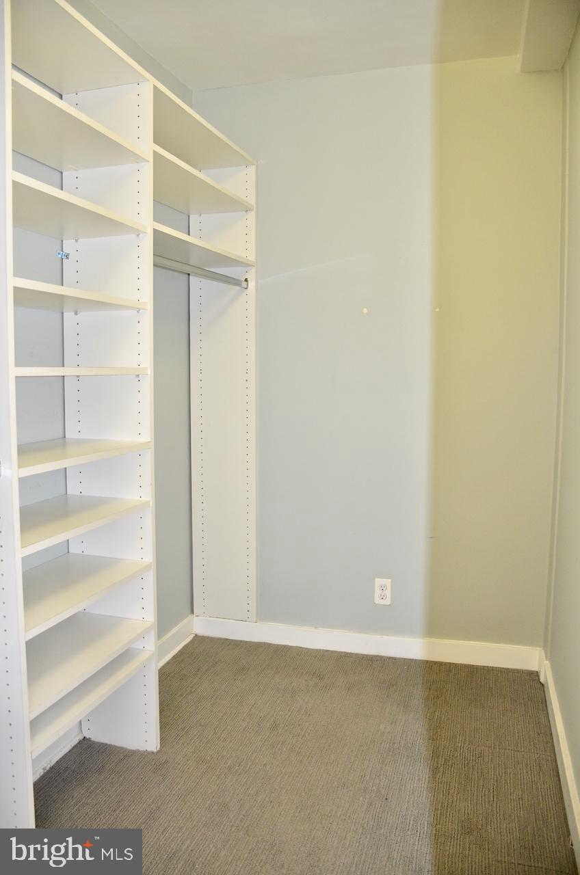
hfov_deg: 47.7
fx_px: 655
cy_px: 438
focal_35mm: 27
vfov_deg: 67.5
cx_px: 290
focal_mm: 18
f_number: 3.5
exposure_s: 1/60
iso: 800
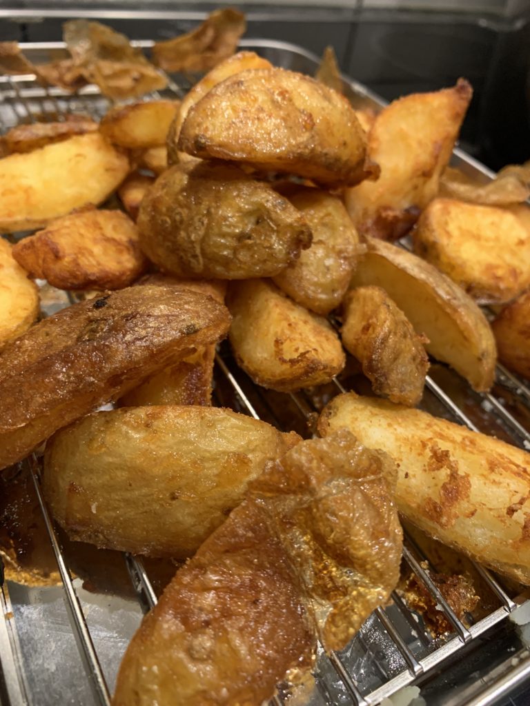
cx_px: 265
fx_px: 531
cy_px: 353
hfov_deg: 53.1
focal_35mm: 26
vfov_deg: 67.3
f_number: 1.8
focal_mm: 4.25
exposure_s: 1/33
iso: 250
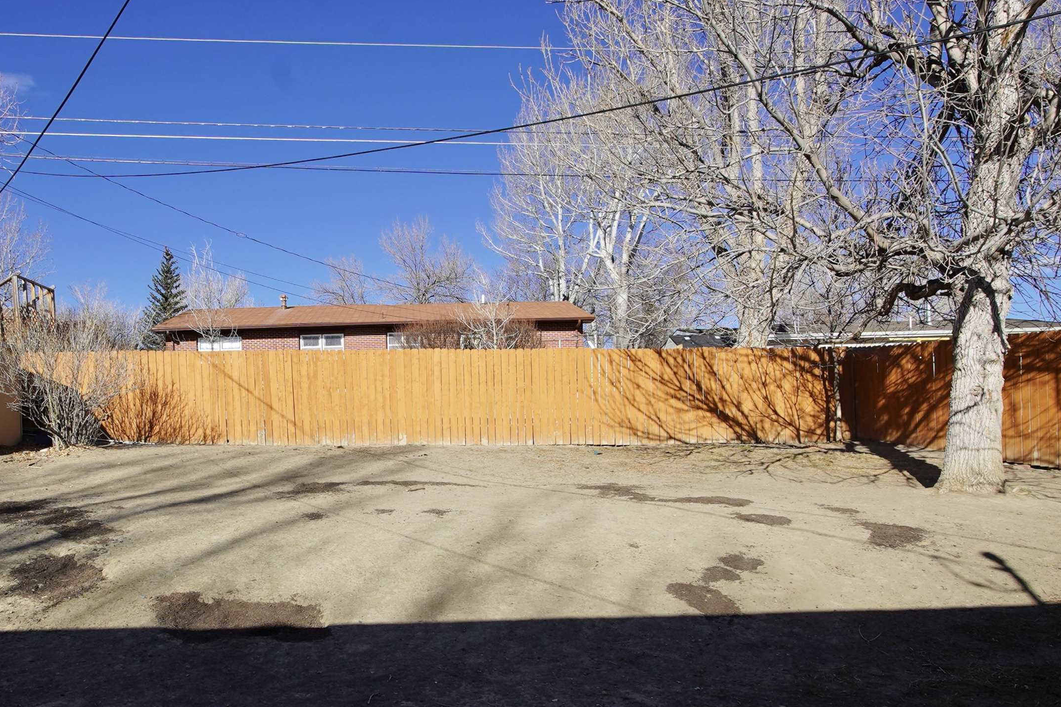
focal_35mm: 23
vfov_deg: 54.3
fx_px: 678
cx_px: 372
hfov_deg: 74.2
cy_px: 451
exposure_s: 1/200
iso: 100
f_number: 10
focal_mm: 11
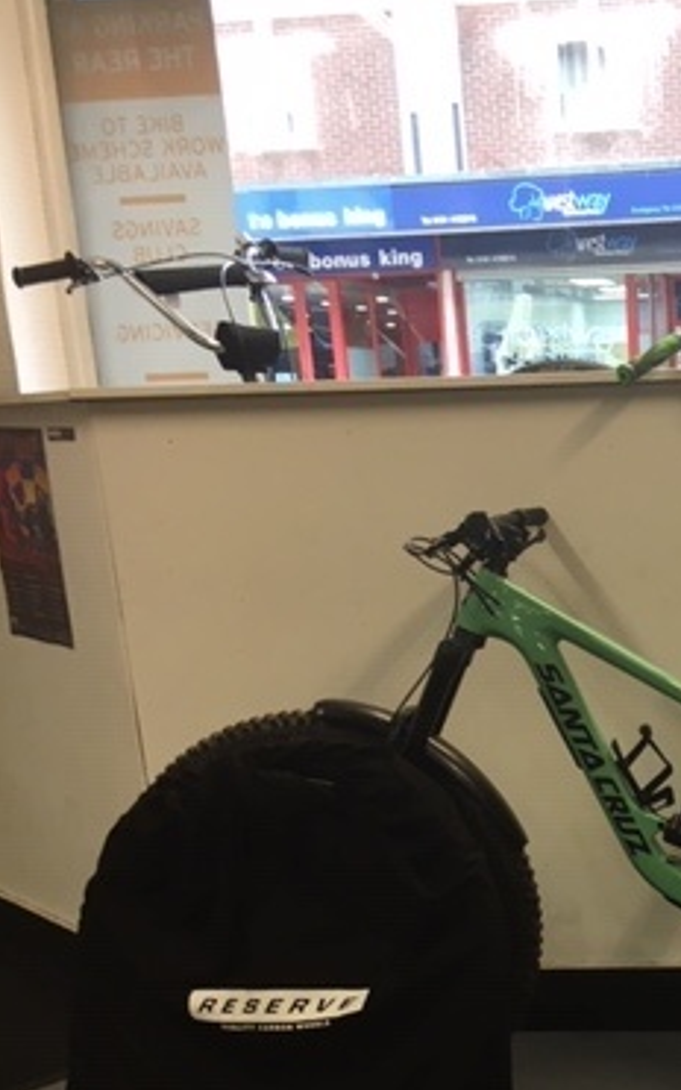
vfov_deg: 36.4
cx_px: 699
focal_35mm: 53
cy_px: 931
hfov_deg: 23.3
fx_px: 1573
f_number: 2.2
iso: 64
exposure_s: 1/33
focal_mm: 4.15
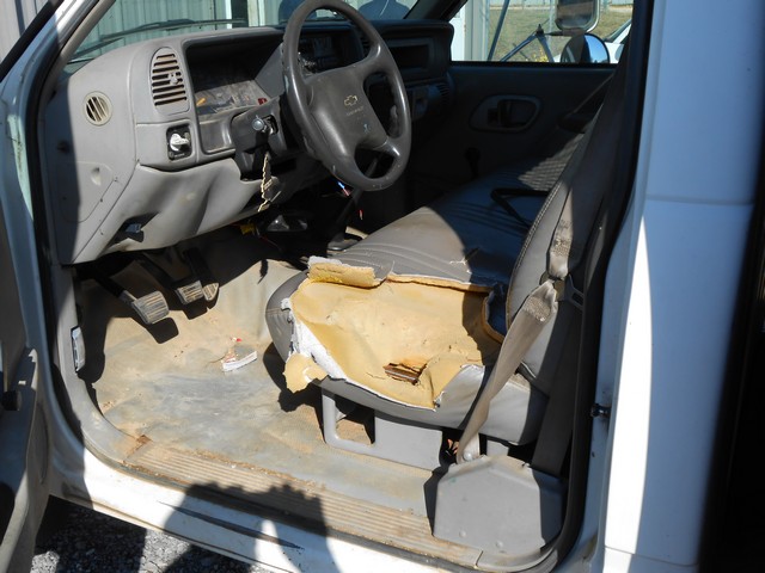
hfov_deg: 49.0
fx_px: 840
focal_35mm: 38
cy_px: 286
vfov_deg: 37.7
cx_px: 382
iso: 80
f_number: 4.2
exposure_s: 1/640
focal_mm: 6.8
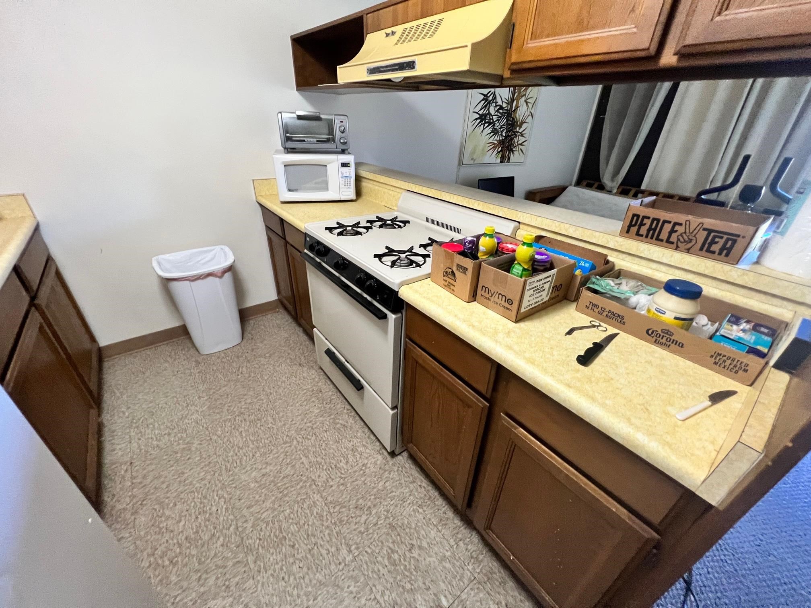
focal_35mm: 13
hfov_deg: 106.2
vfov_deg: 89.9
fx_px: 305
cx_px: 406
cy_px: 304
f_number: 1.8
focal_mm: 1.57
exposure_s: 1/60
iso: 320
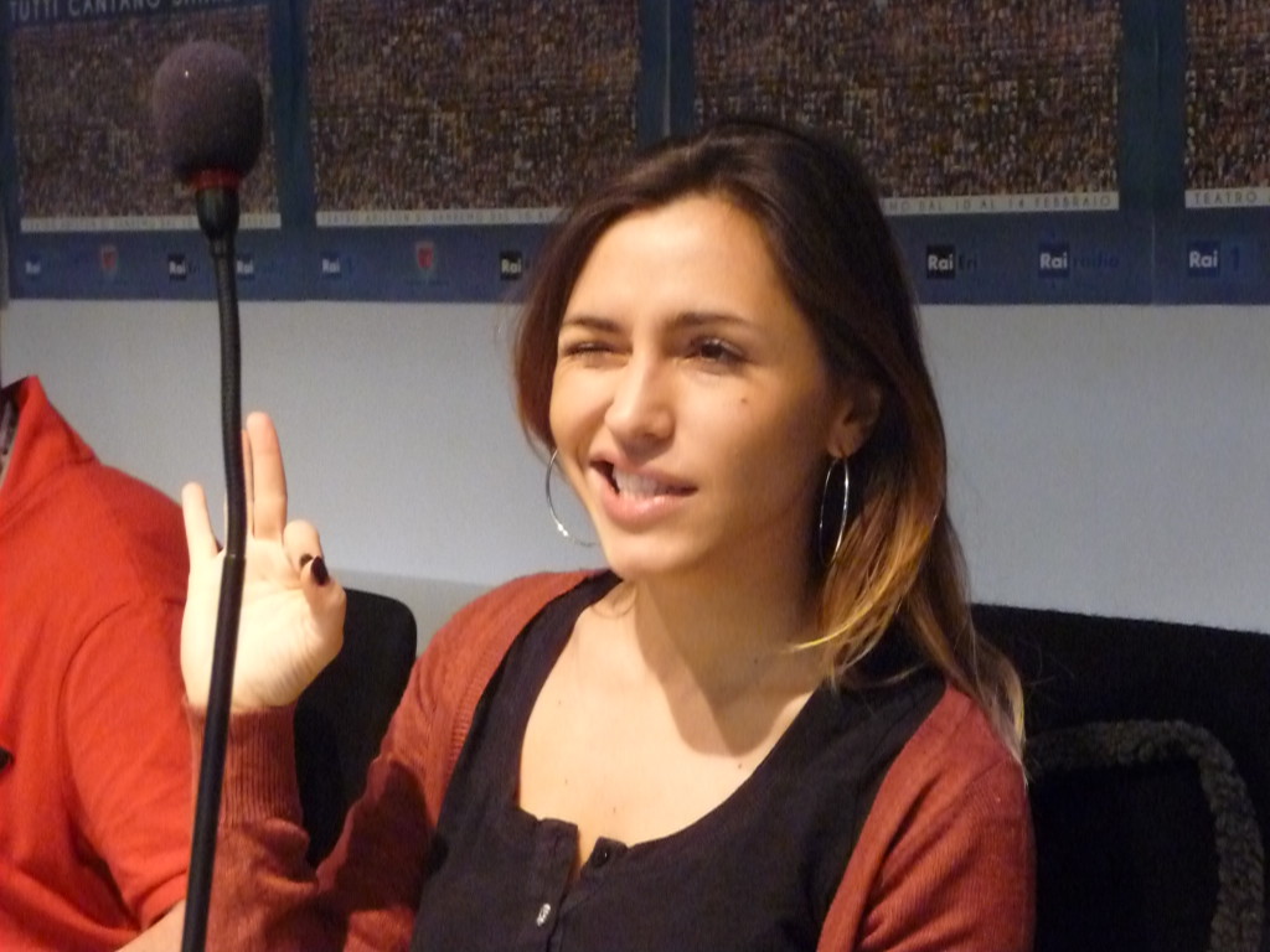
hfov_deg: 29.0
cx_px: 635
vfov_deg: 21.9
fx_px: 2458
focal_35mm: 67
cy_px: 476
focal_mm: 11.3
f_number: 4.5
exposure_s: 1/40
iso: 2000
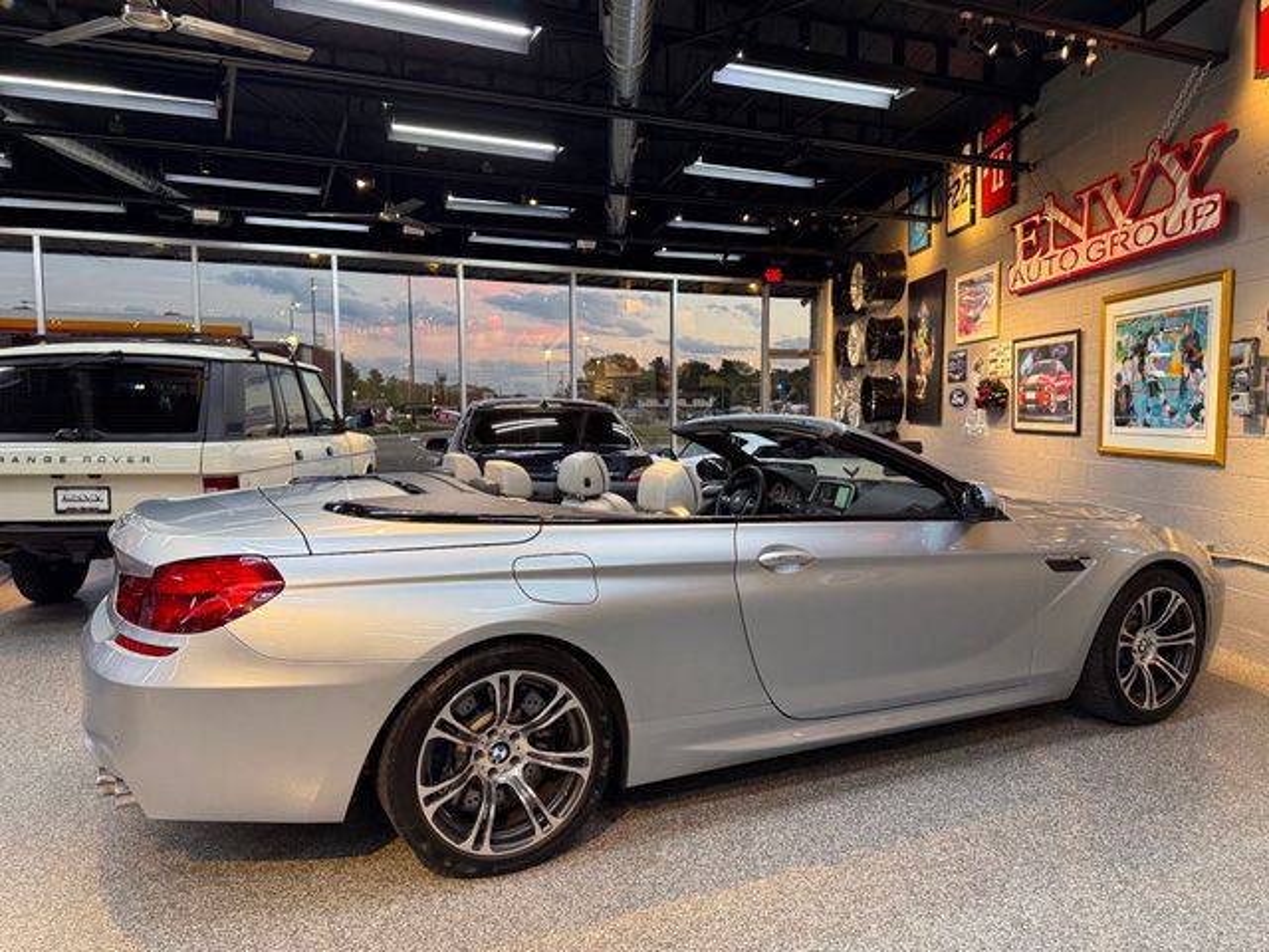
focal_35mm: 24
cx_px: 634
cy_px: 476
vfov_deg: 56.8
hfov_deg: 71.6
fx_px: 880
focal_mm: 6.76
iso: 200
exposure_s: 1/120
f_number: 1.78
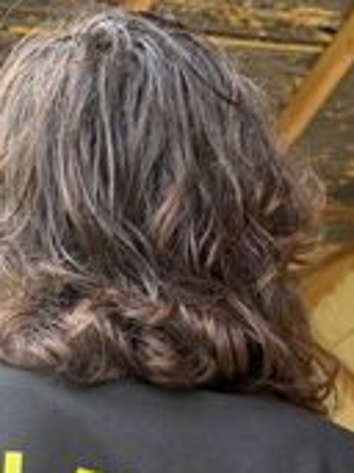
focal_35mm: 75
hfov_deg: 19.6
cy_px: 682
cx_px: 207
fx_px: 1024
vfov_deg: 22.1
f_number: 1.78
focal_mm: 6.76
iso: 100
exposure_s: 1/121
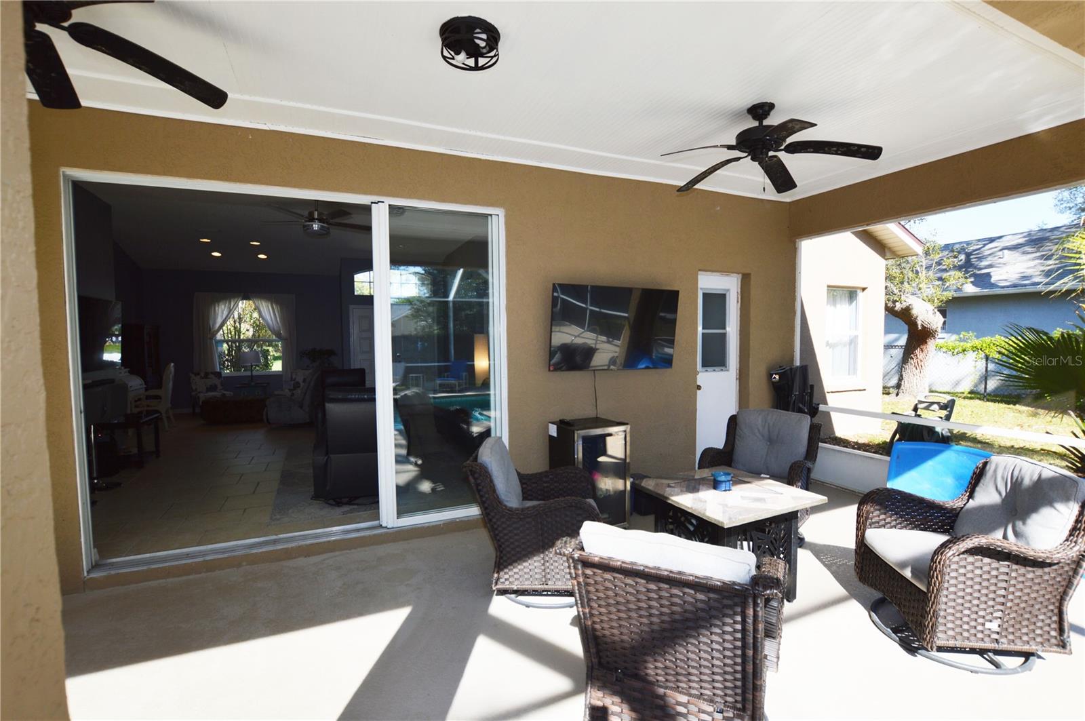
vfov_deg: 77.2
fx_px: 452
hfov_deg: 100.5
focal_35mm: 15
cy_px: 360
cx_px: 542
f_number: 5.6
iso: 100
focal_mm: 10
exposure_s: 1/125
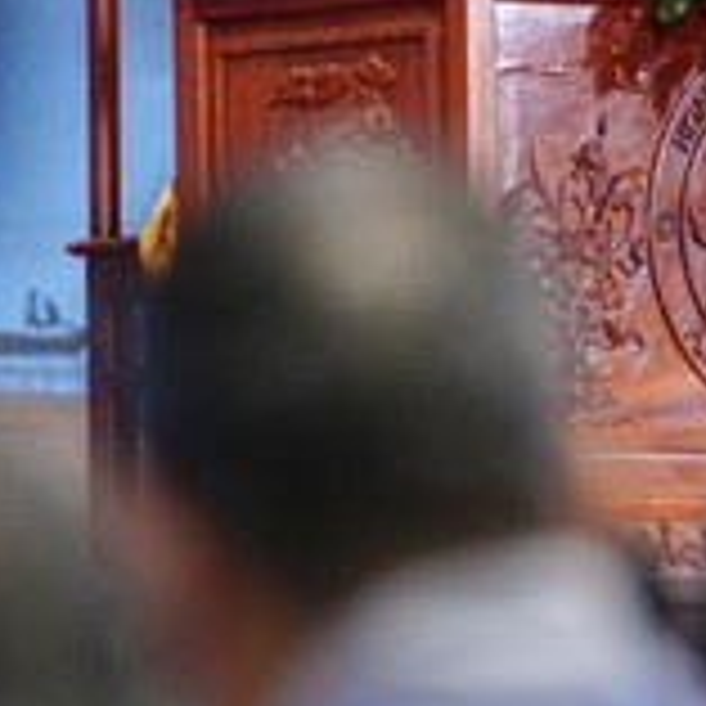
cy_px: 137
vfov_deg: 3.3
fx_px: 12137
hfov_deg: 3.3
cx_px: 562
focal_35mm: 526
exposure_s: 1/200
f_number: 2.8
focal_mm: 150
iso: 4000
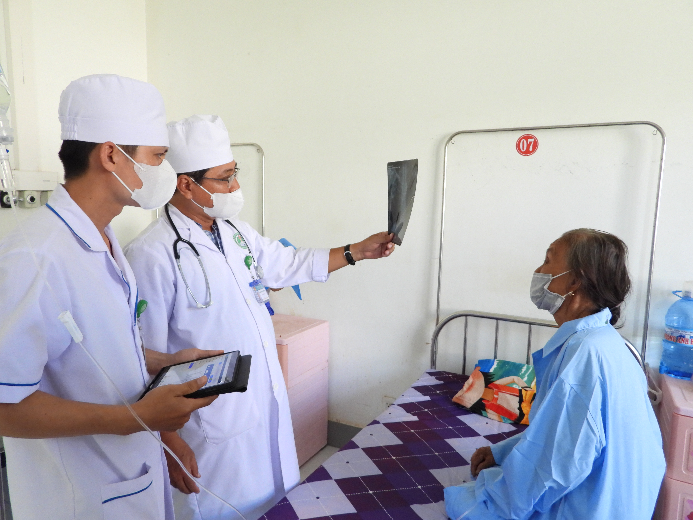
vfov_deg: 56.8
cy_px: 260
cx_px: 346
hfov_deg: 71.6
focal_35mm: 24
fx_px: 480
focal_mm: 4.3
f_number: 2.8
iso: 400
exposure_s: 1/80
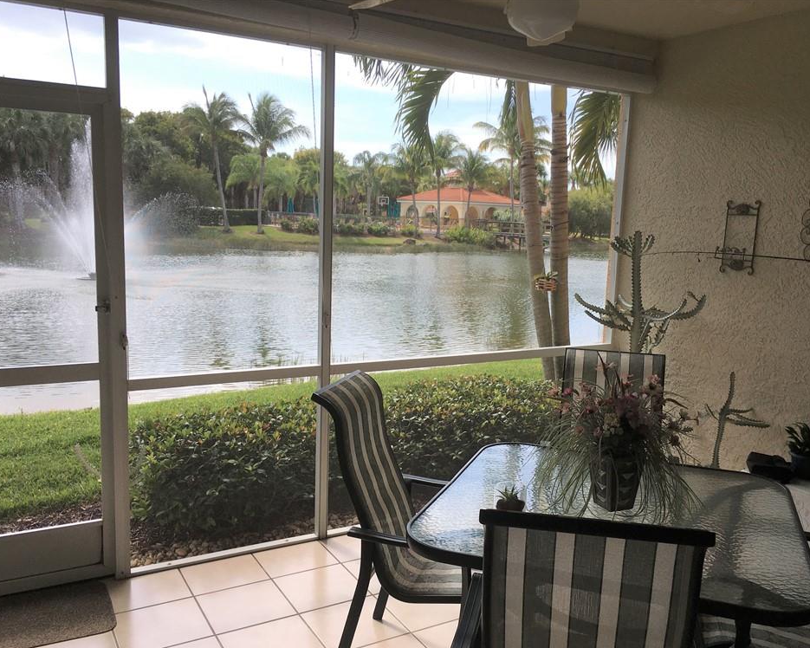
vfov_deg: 47.1
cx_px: 424
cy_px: 329
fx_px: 743
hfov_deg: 57.2
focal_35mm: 31
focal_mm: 4.15
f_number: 2.2
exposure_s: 1/578
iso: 25
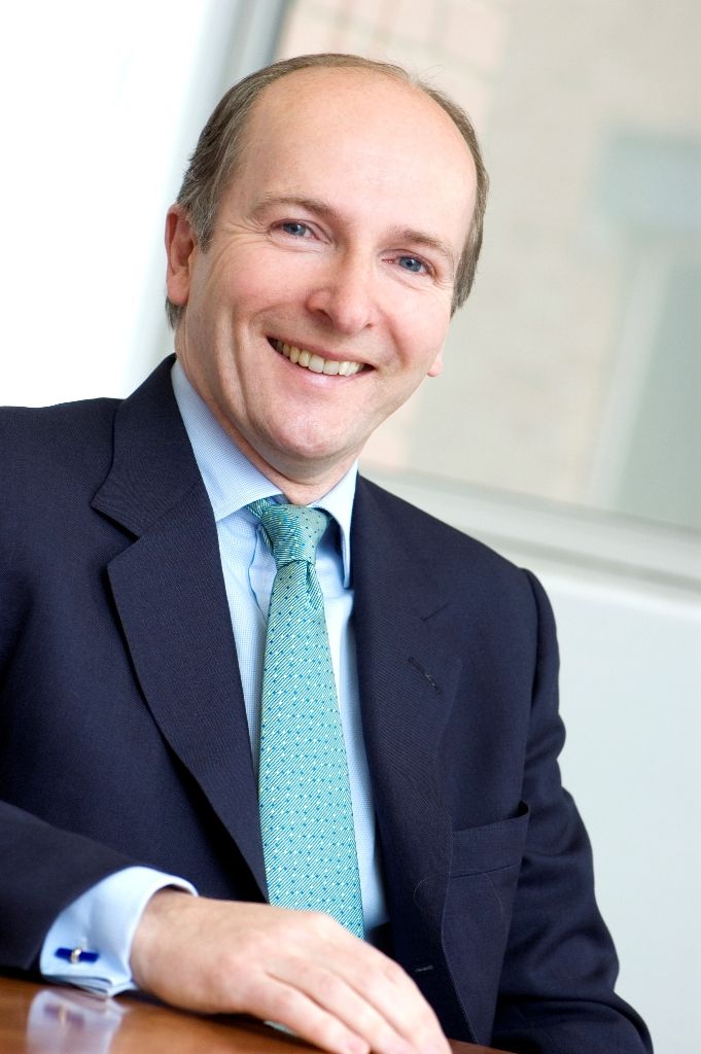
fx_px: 4608
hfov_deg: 8.7
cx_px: 350
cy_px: 527
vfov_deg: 13.1
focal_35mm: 158
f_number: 4.5
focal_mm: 105
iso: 400
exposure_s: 1/125
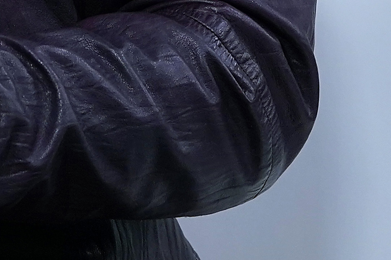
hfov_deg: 2.3
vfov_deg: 1.5
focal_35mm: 912
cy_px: -415
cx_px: -212
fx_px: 9903
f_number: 5.6
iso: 1600
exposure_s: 1/160
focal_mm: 164
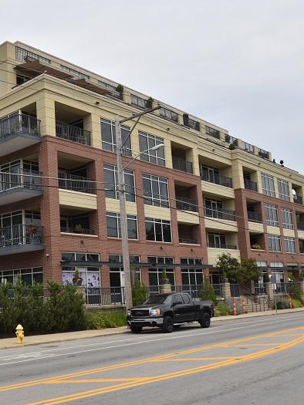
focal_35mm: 42
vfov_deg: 45.0
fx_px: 488
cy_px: 202
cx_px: 61
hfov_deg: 33.6
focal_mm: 19
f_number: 10
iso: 100
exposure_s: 1/200
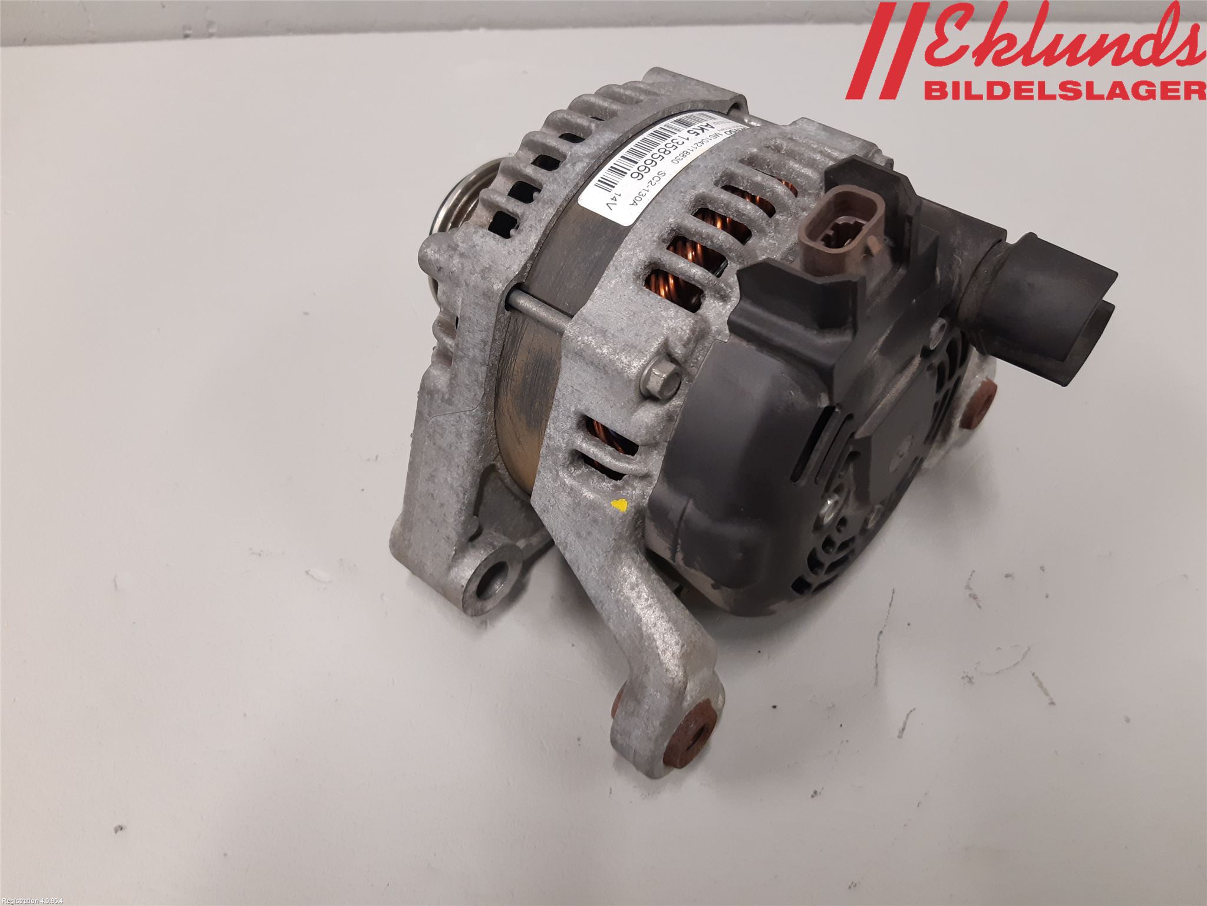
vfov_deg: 53.1
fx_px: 907
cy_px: 453
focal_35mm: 26
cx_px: 604
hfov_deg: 67.3
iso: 200
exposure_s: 1/50
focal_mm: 3.93
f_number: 1.7
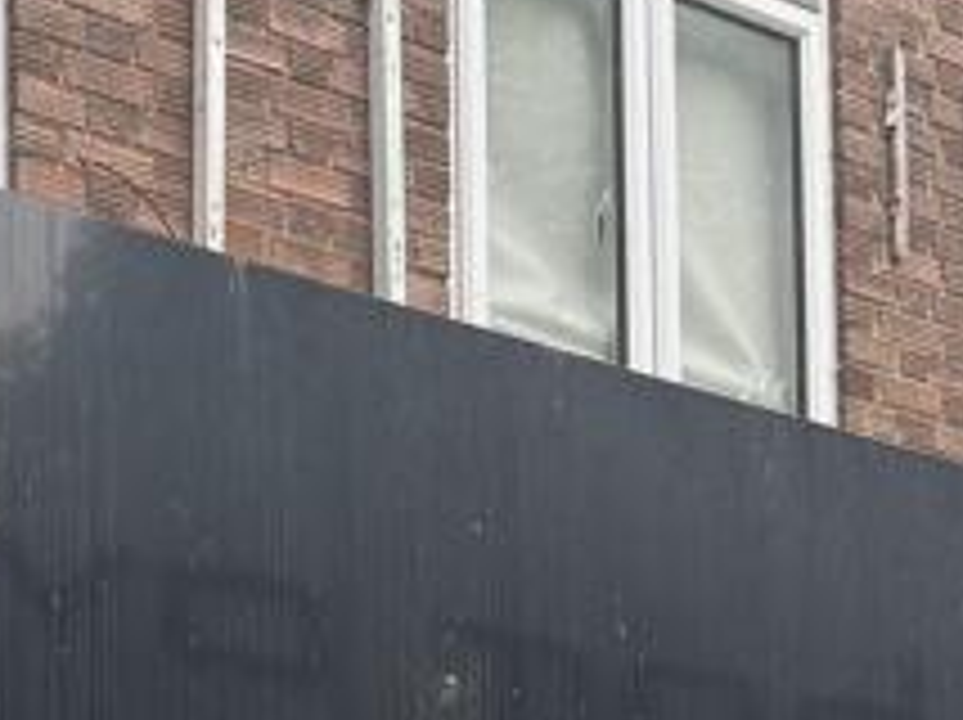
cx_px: -63
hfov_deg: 16.7
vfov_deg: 11.8
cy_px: 1300
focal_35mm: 115
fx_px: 3196
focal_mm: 6.76
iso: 64
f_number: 1.78
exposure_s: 1/220
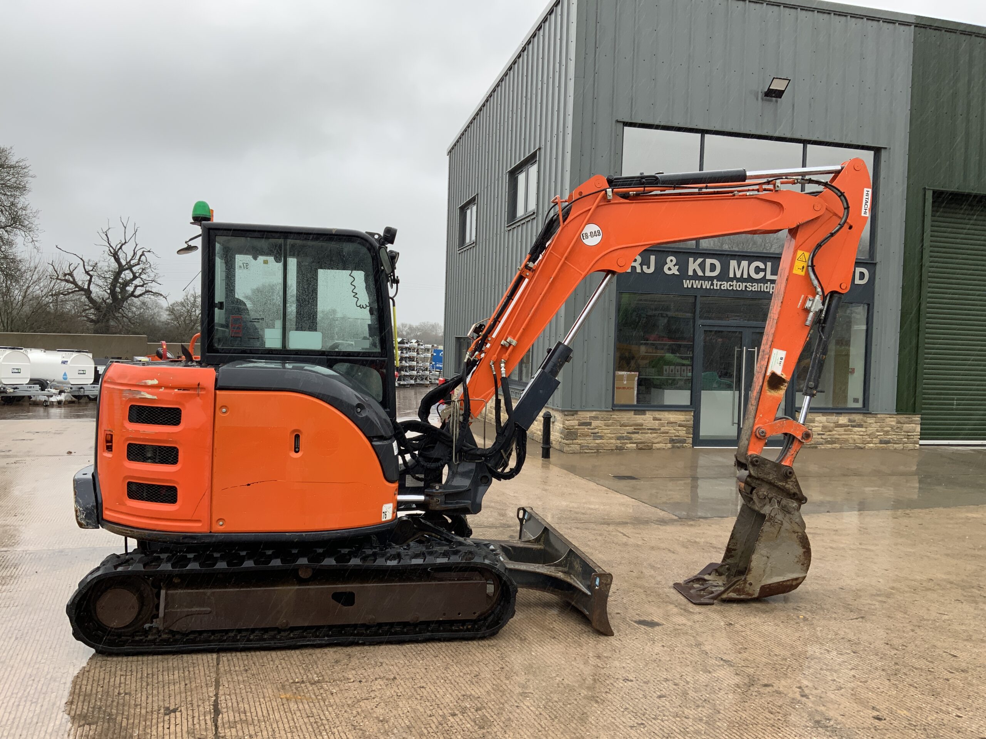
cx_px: 493
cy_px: 370
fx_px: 826
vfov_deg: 48.2
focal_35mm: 29
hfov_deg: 61.7
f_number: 1.8
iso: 16
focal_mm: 3
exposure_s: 1/124
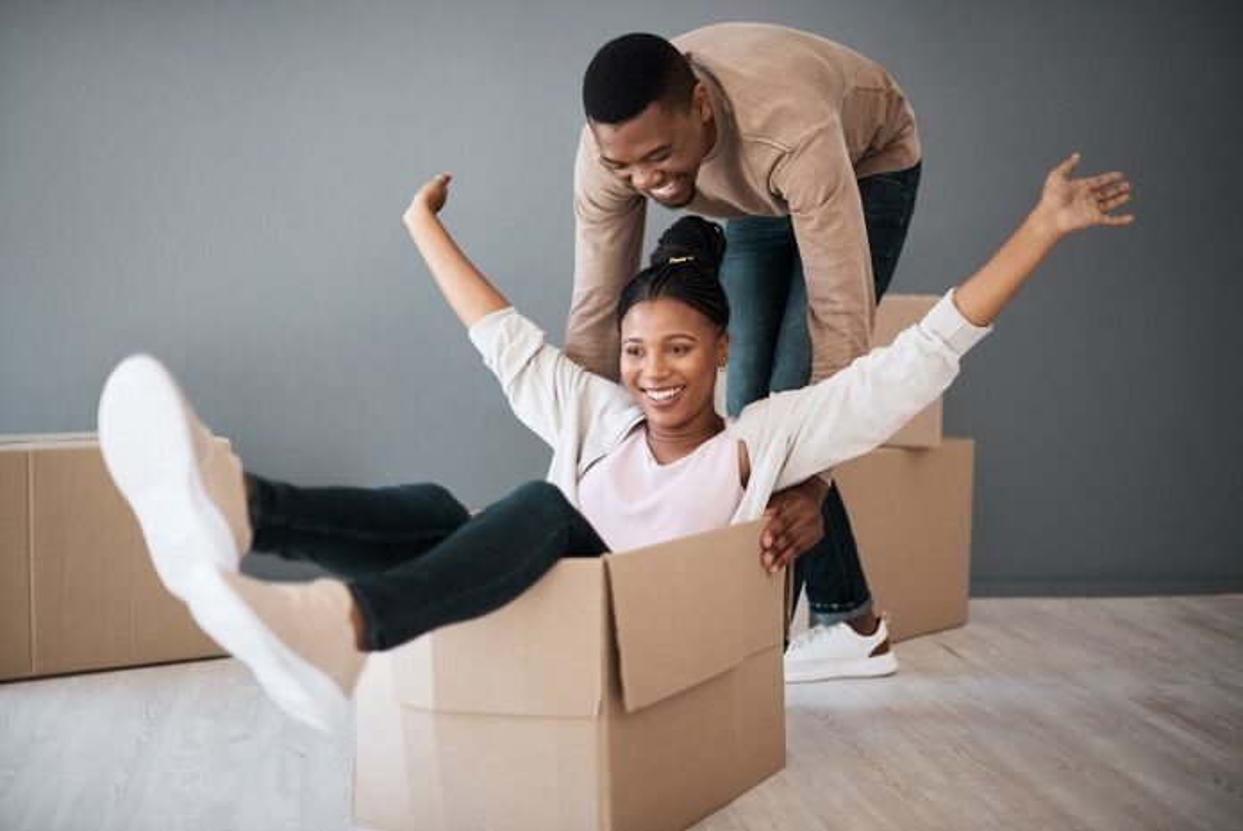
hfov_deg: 39.6
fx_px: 1727
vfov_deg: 27.0
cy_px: 416
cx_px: 622
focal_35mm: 50
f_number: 1.8
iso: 200
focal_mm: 50
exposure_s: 1/250
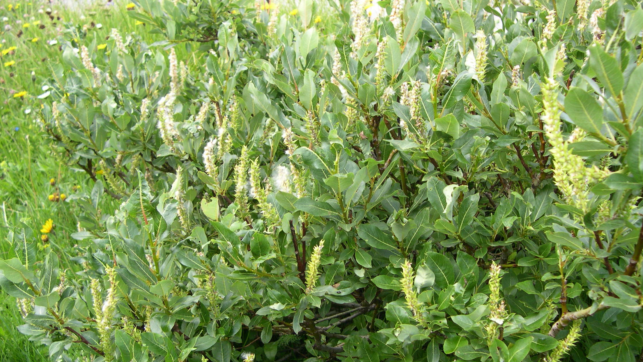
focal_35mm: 42
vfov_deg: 28.3
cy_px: 200
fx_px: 716
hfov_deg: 48.4
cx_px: 322
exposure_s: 1/150
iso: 100
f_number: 2.8
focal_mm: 8
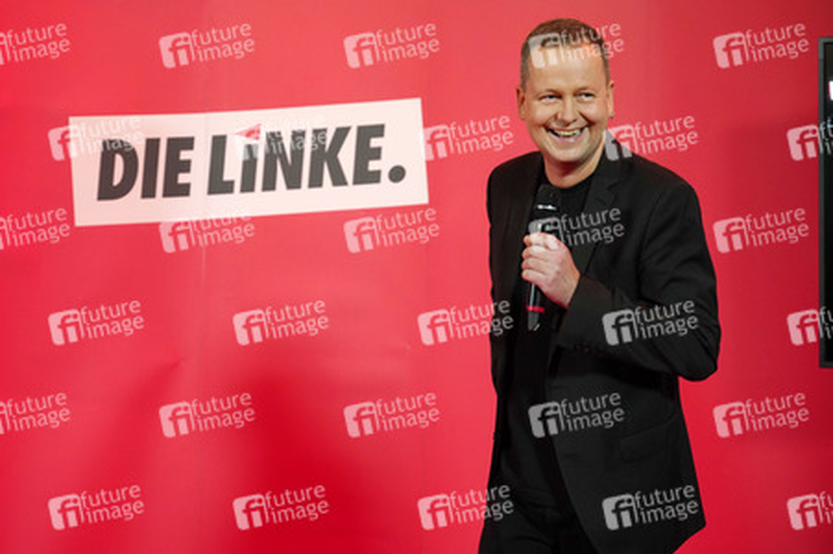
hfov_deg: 33.4
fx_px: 1387
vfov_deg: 22.6
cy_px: 277
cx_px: 416
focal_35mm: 60
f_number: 3.5
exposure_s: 1/320
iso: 2500
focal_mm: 60
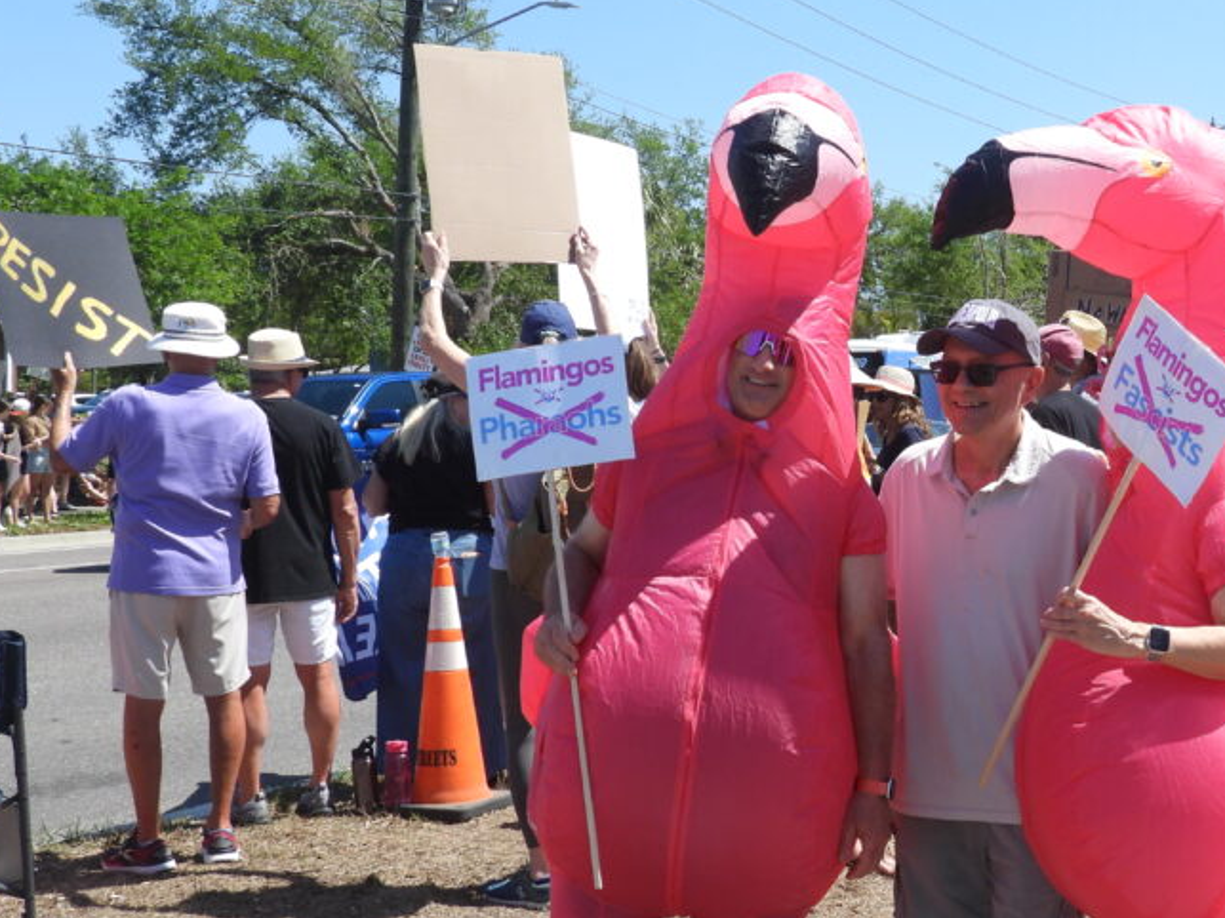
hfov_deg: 36.4
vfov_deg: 28.5
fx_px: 1804
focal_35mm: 51
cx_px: 949
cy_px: 478
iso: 100
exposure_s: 1/1000
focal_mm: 5.8
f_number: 3.2
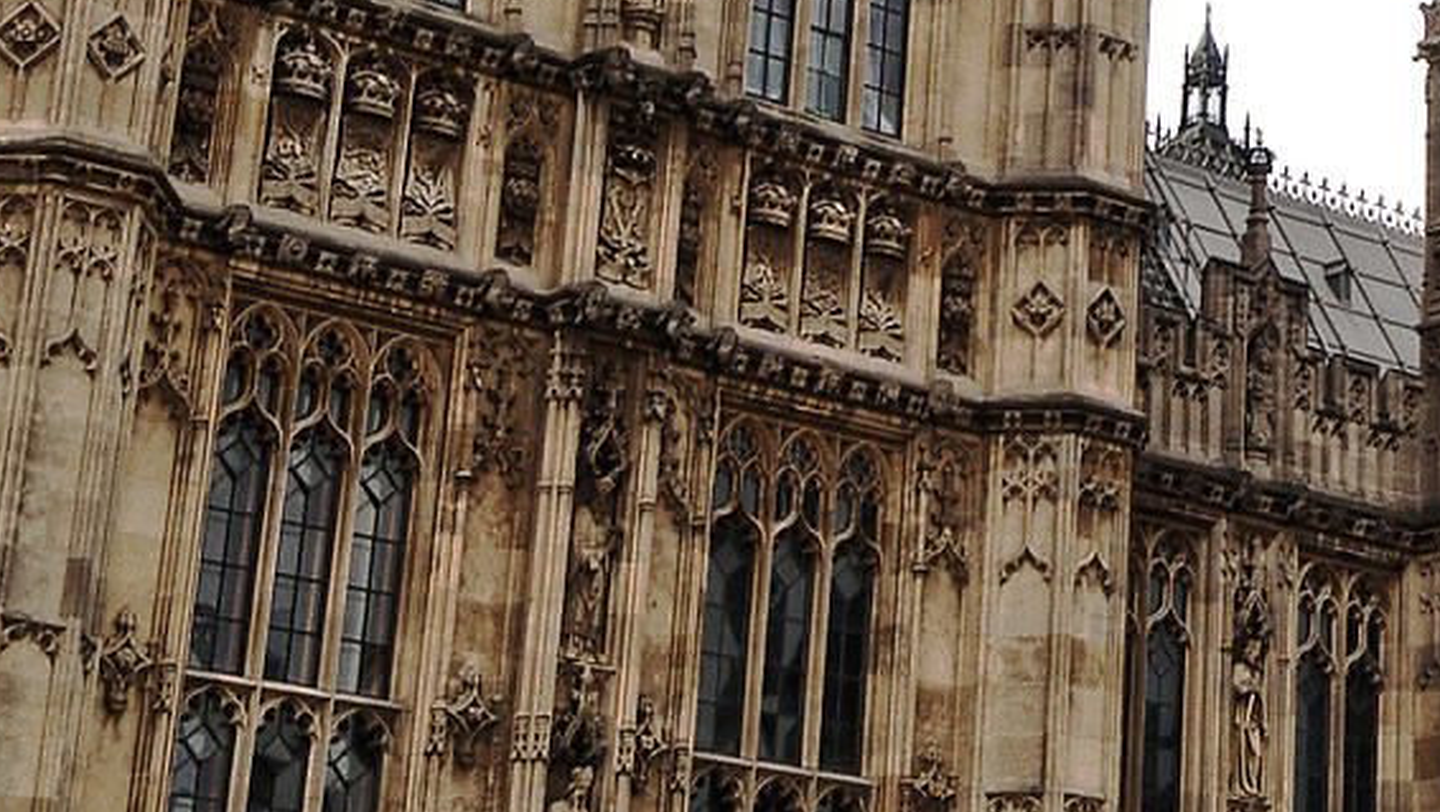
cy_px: -499
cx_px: 2081
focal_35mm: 120
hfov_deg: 16.5
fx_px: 4584
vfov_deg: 9.7
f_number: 5.6
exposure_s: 1/320
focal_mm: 18
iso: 100
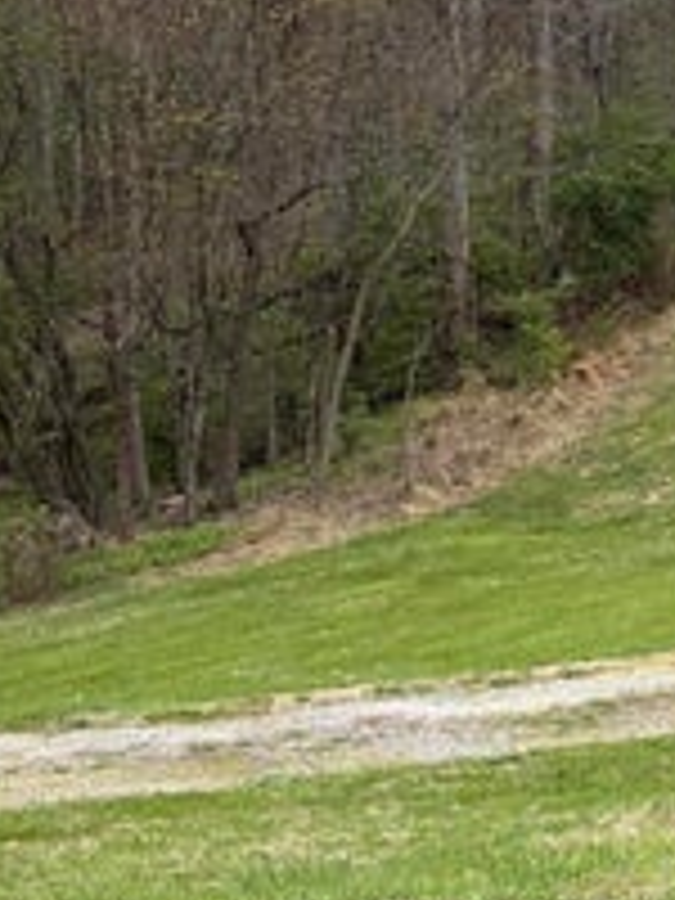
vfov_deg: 23.5
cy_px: 392
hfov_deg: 16.2
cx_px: 1030
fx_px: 2158
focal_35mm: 83
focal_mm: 5.96
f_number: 1.6
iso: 64
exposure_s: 1/2012
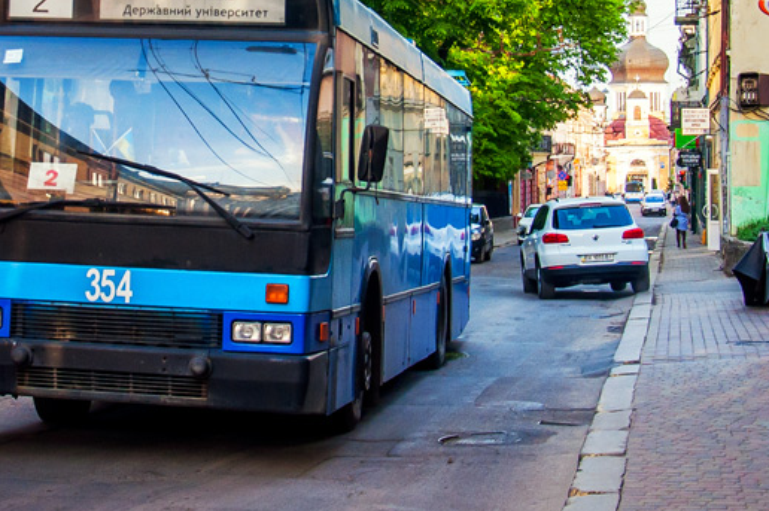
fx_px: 1860
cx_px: 189
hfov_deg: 23.1
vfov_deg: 15.4
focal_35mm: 87
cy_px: 29
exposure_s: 1/250
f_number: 4
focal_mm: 25
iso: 250
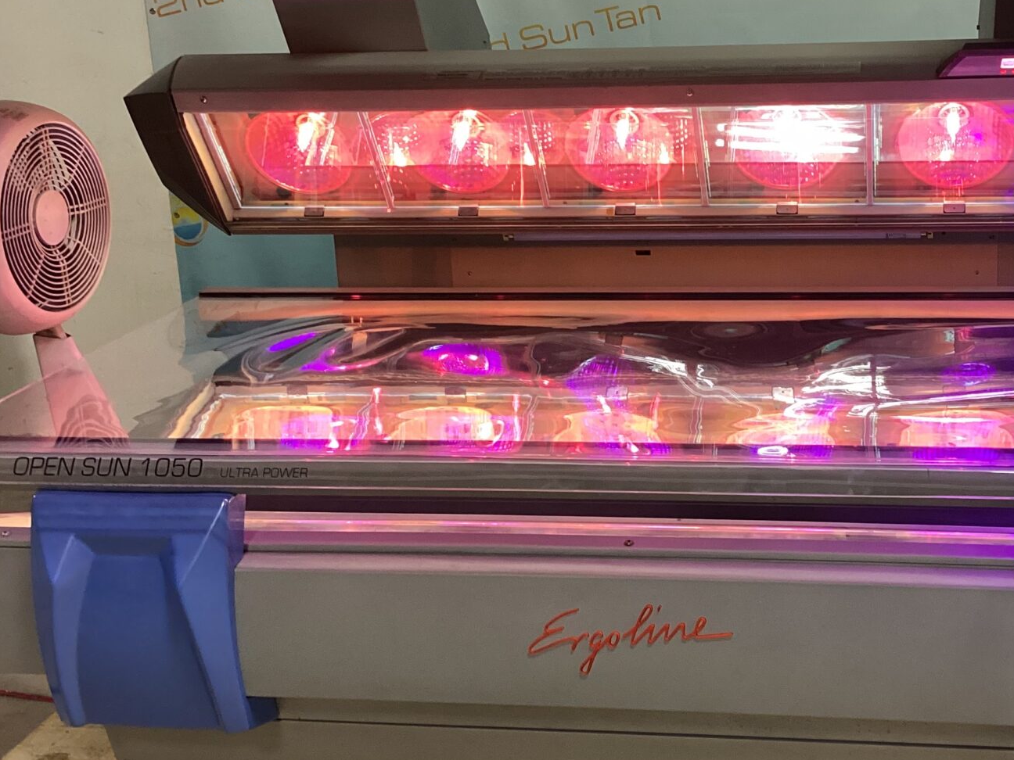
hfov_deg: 38.3
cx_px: 699
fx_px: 1435
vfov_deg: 29.6
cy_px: 296
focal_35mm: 49
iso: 250
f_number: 2.4
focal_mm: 3.3
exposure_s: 1/60
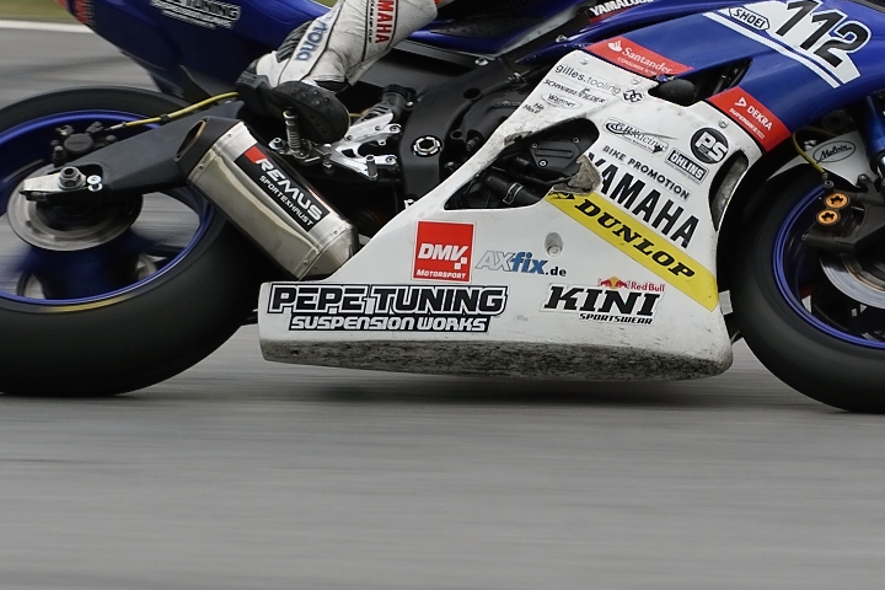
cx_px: 472
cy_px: 144
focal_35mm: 400
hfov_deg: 5.2
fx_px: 9833
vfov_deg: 3.4
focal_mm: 160
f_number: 9
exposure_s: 1/160
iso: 400
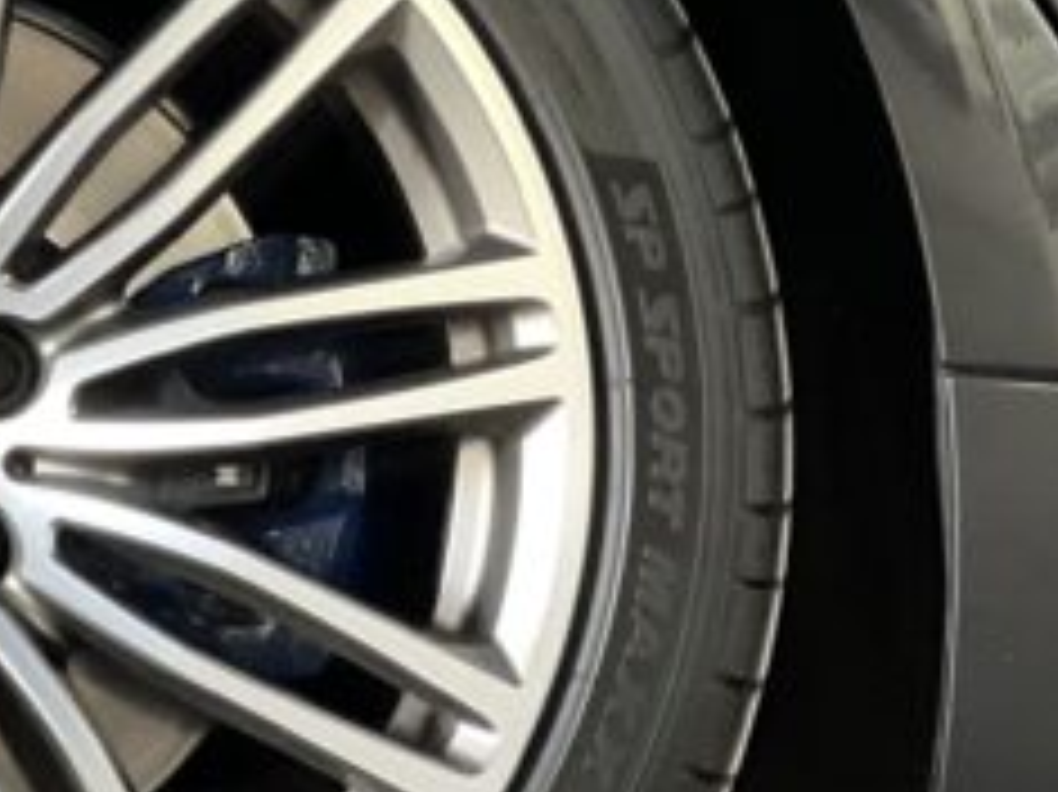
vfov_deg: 5.7
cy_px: 72
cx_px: -212
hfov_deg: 7.5
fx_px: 8004
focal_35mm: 262
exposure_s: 1/19
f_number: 2.8
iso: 400
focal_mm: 9
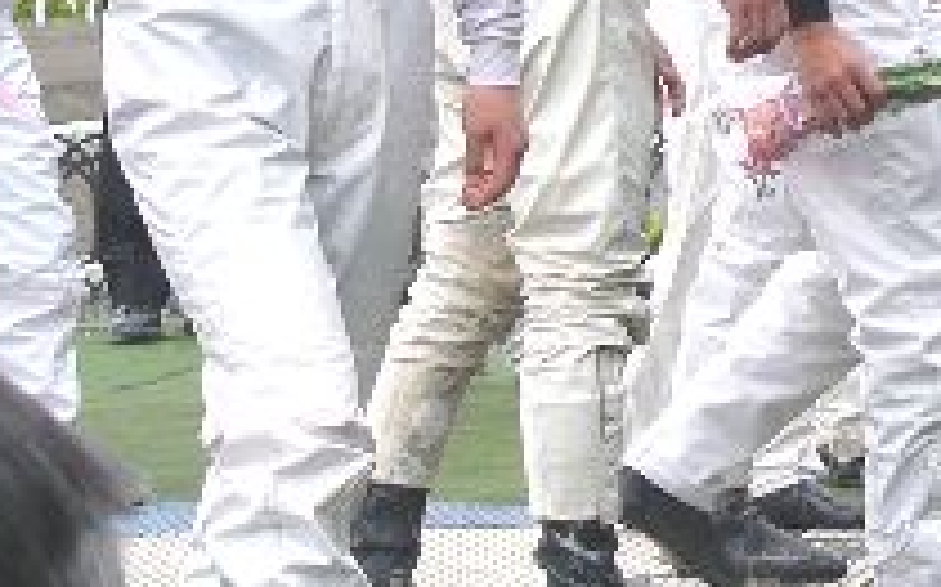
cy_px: -453
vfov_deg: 5.0
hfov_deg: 8.0
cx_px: 1304
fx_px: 6613
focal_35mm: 258
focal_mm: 13.3
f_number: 4
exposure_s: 1/200
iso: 50
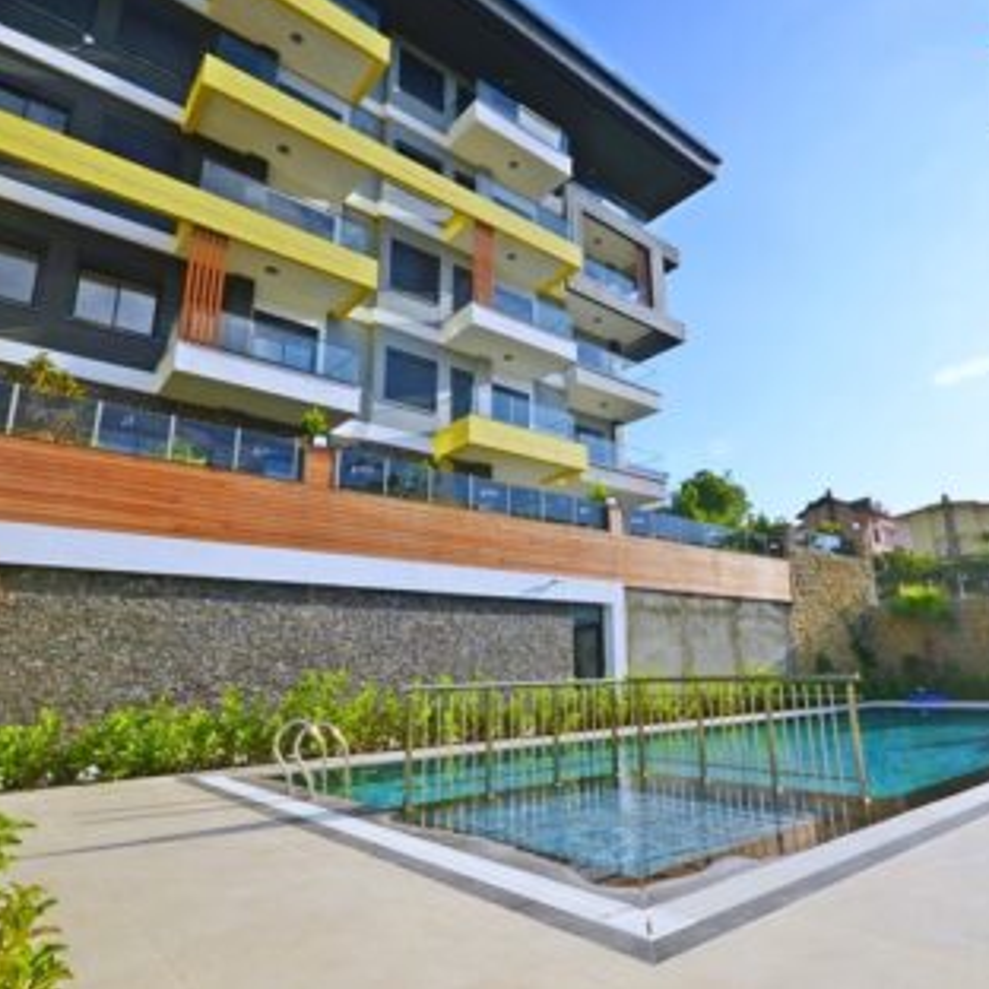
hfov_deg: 74.3
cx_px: 574
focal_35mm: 20
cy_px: 479
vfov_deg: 74.8
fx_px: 646
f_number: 9
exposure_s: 1/250
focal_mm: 10
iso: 100
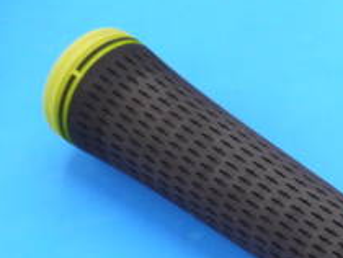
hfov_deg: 7.6
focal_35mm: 256
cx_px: 518
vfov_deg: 5.8
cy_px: 358
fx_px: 2540
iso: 800
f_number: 5.6
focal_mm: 42
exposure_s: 1/80
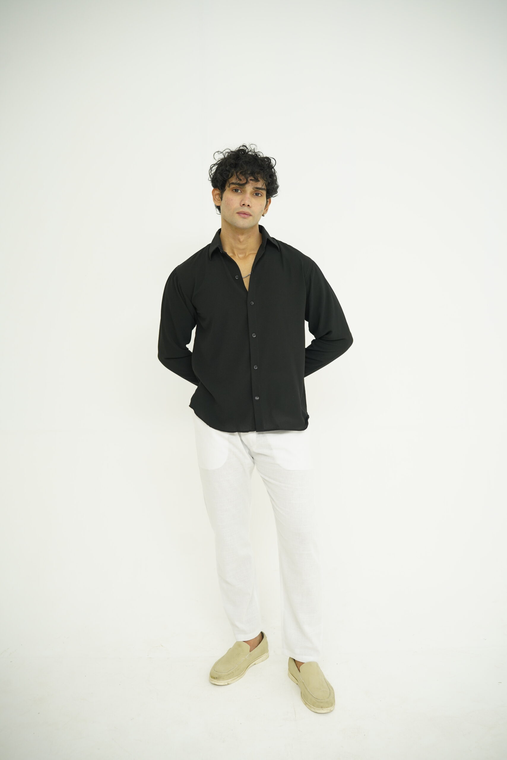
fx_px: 739
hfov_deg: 37.9
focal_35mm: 35
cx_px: 254
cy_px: 380
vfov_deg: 54.4
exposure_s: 1/160
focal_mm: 35
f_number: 2.8
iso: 640
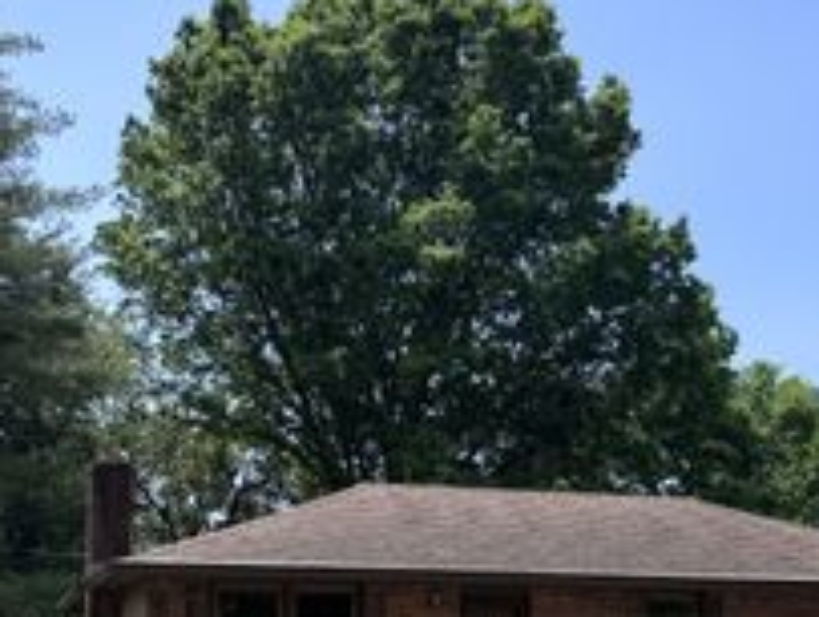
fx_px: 1398
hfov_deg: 32.6
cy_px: 554
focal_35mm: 59
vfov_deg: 24.2
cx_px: 484
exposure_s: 1/3096
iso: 80
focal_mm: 6.76
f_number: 1.78
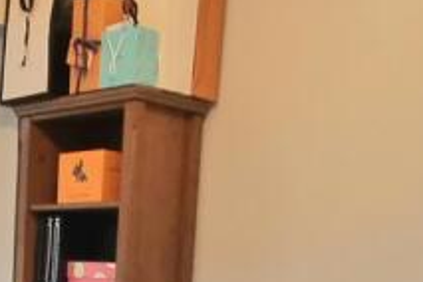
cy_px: 342
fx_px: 764
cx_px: -58
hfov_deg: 27.9
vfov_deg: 19.6
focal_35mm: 65
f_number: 2.2
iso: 160
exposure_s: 1/50
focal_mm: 2.2
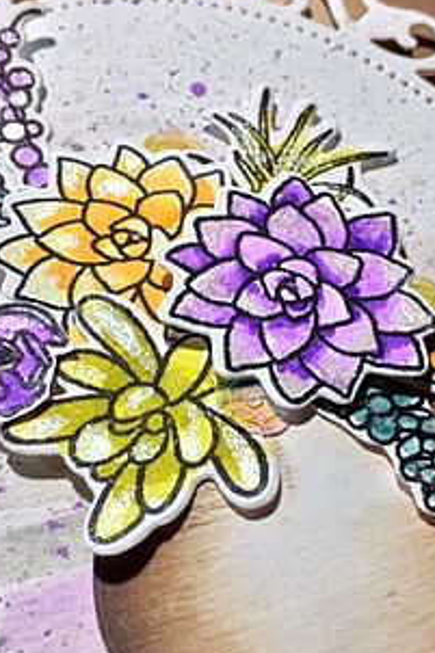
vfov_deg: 40.7
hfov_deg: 28.0
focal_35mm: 48
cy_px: 422
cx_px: 258
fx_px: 871
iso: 32
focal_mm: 4.15
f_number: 2.2
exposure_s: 1/33
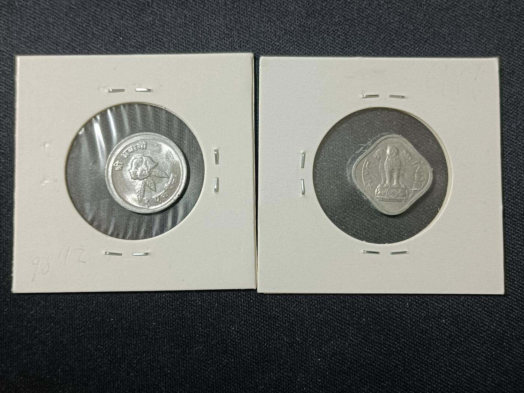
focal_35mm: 39
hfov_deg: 47.9
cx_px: 262
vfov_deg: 36.8
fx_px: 590
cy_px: 196
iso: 1460
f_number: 1.8
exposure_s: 1/33.3
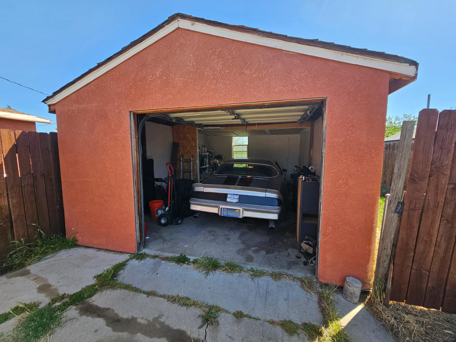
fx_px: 171
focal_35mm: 13
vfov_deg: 89.9
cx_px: 228
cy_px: 171
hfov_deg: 106.2
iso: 64
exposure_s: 1/823
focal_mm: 2.2
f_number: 2.2
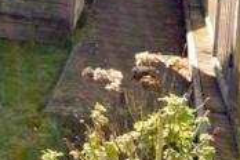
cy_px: -93
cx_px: -143
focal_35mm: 102
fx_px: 680
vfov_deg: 12.6
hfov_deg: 17.5
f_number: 8
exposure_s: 1/250
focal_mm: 18
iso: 200
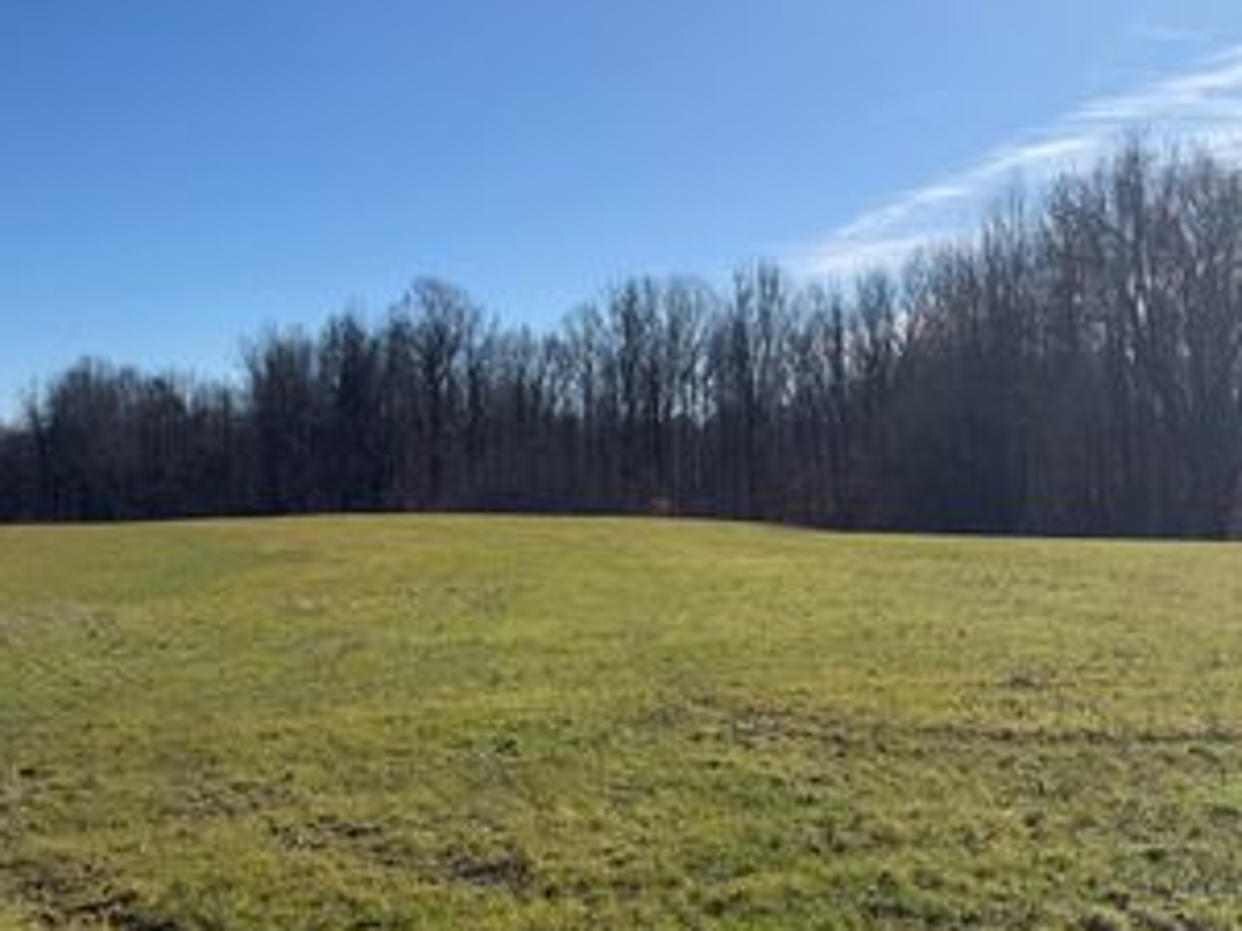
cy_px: 403
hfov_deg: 46.5
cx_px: 493
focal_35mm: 40
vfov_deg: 35.9
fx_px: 1435
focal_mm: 6.76
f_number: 1.78
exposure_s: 1/8130
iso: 80
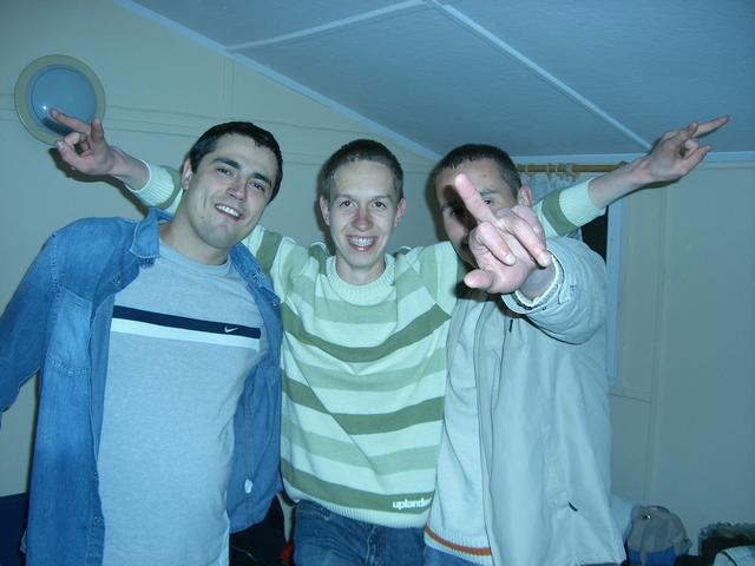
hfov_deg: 49.0
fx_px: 829
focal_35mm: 38
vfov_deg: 37.7
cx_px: 378
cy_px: 283
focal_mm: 6.2
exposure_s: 1/60
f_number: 2.7
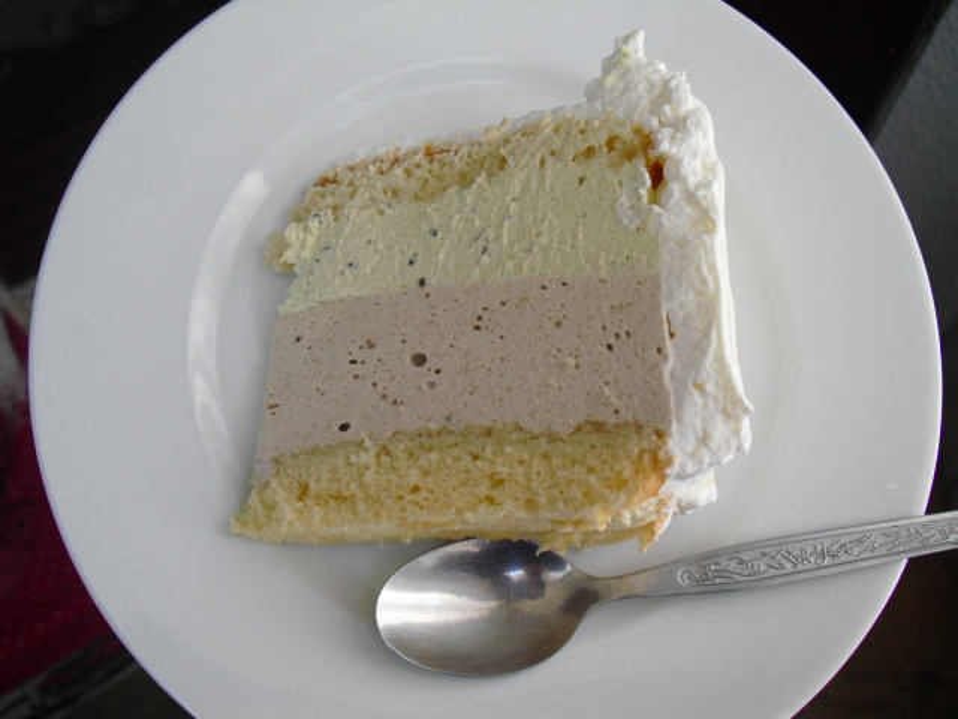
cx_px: 479
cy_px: 360
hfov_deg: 51.4
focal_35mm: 36
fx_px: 996
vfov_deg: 39.7
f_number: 3.1
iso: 200
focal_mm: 6.3
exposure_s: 1/125
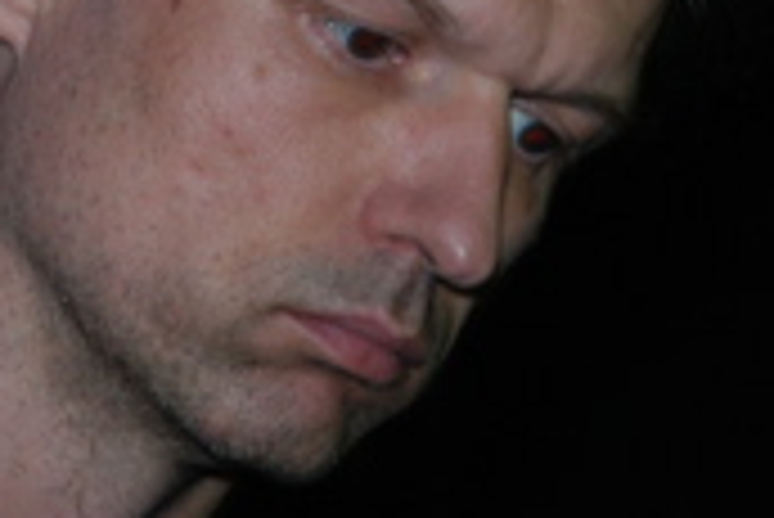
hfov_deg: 3.9
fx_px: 11368
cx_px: 200
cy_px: 29
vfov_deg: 2.6
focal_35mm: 528
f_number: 6.3
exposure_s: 1/60
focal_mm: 135
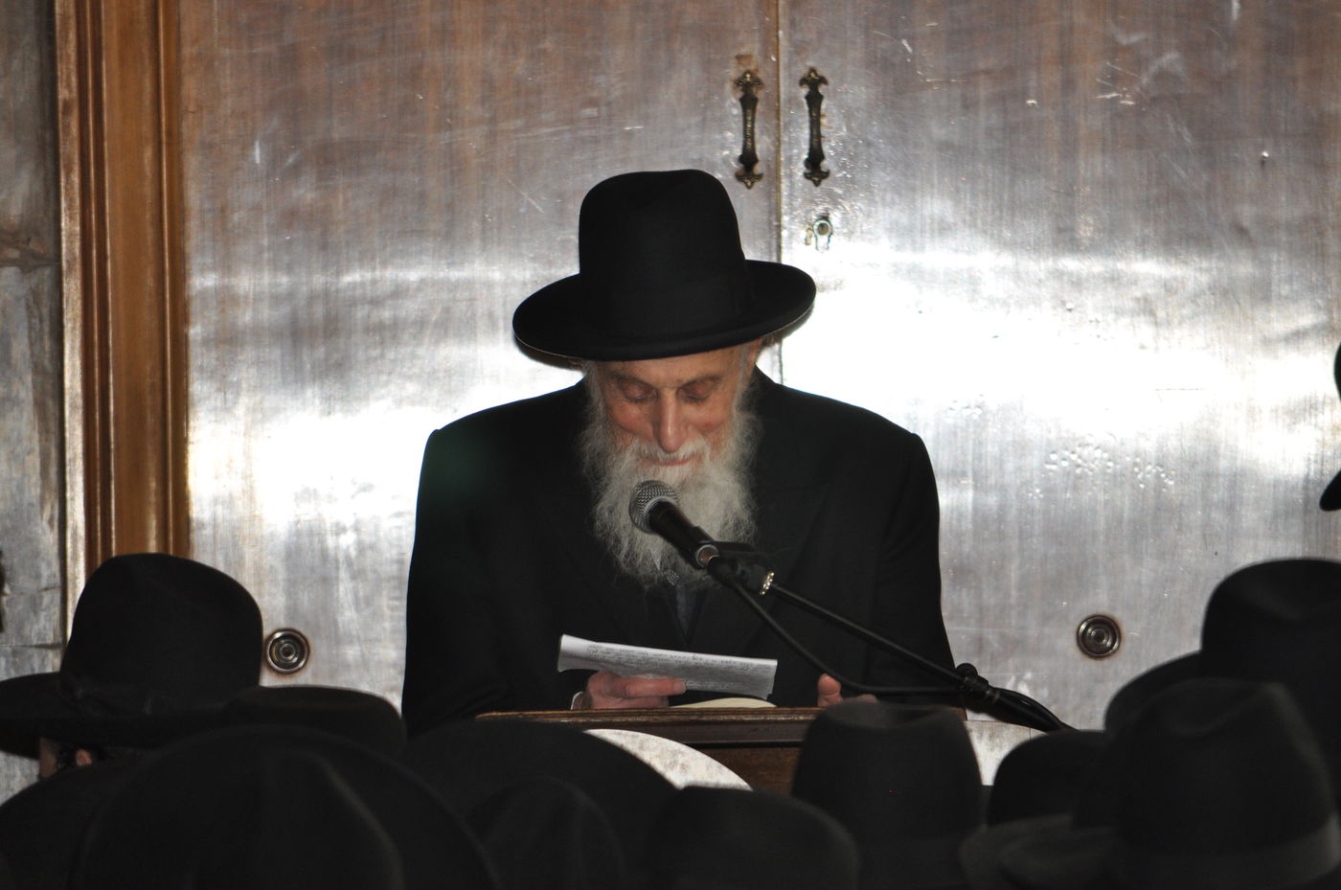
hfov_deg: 4.6
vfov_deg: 3.0
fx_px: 16737
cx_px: 670
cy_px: 445
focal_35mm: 450
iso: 640
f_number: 5.6
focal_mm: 300
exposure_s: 1/40
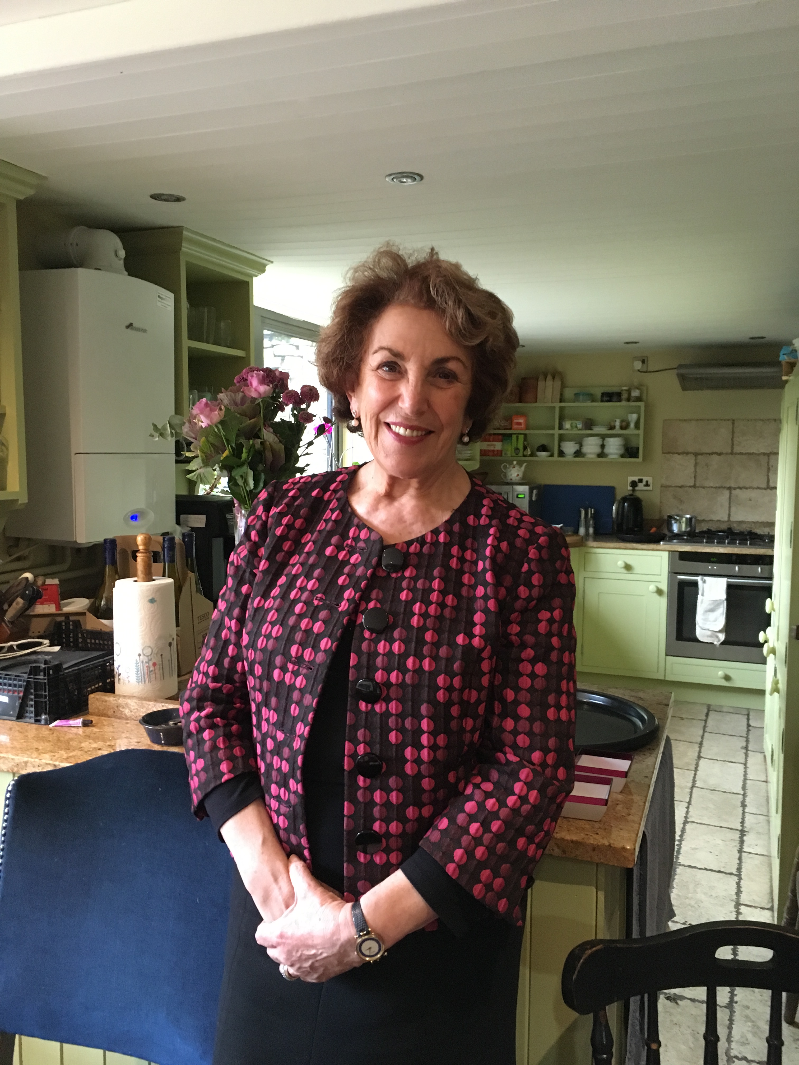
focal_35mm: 29
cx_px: 400
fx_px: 892
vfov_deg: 61.7
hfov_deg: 48.2
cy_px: 532
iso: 200
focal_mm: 4.15
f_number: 2.2
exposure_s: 1/17
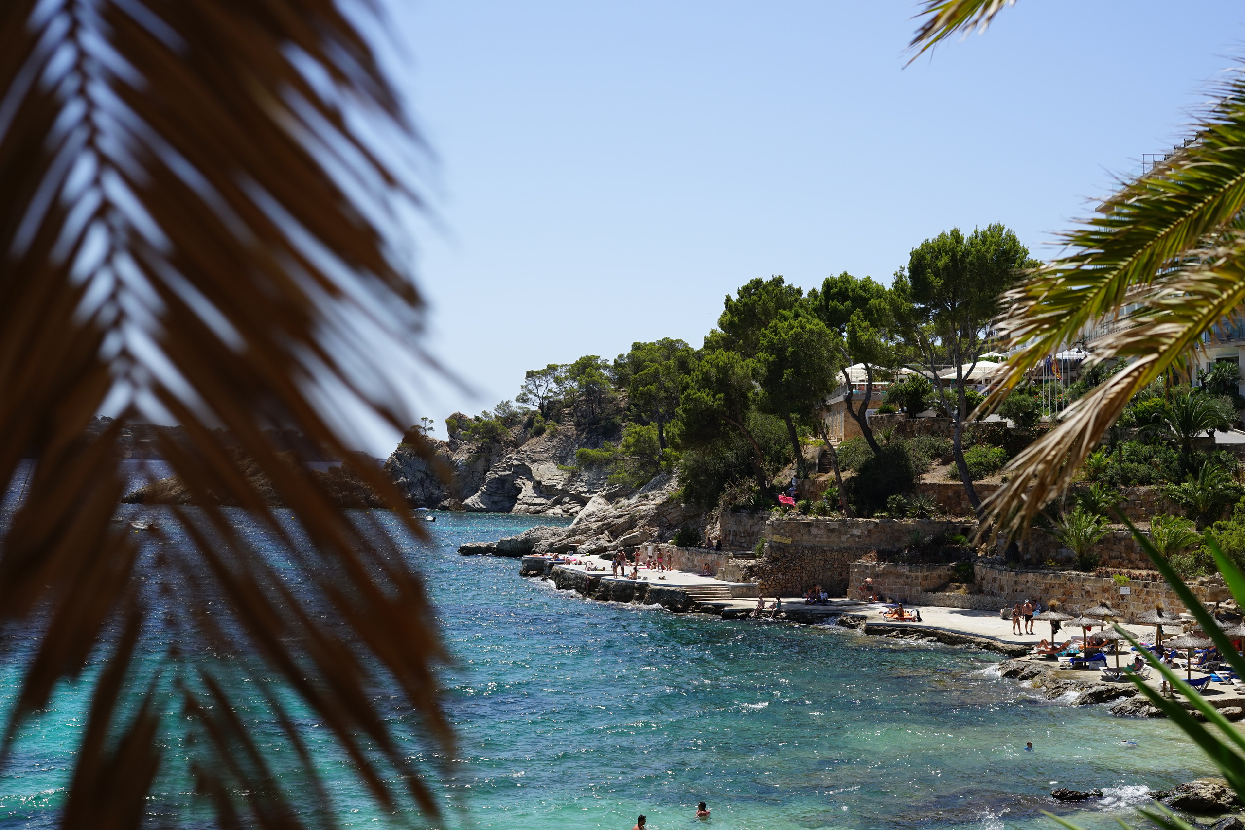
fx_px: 1729
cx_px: 622
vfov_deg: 27.0
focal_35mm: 50
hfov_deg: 39.6
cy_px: 415
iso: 100
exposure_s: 1/320
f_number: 7.1
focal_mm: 50
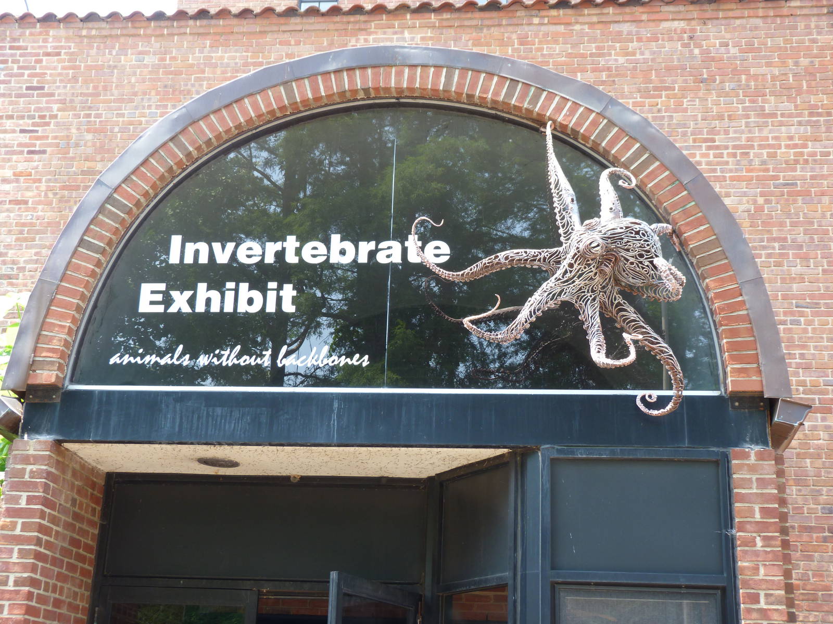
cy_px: 312
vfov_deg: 29.1
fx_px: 1203
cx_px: 416
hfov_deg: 38.2
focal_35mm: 50
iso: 80
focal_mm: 9
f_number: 3.2
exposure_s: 1/60
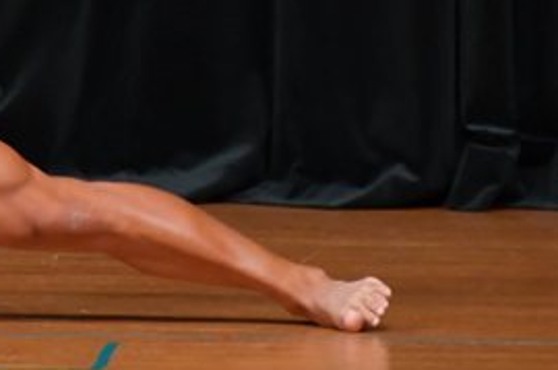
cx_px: -84
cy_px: -114
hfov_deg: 1.6
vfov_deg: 1.1
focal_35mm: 1294
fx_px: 20021
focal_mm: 300
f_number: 5.6
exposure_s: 1/400
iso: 4000
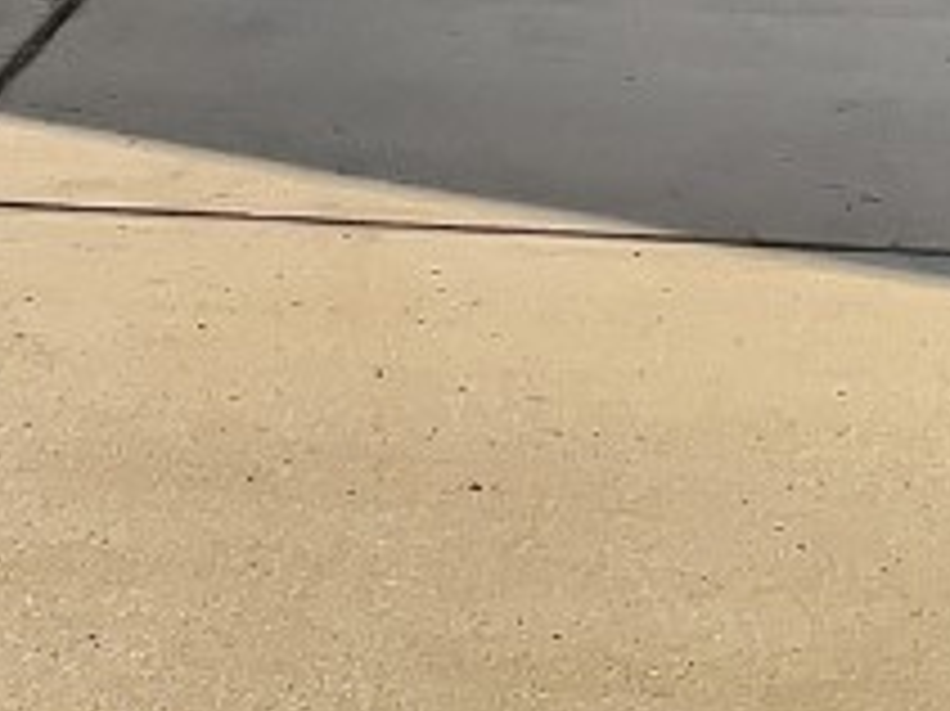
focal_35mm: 141
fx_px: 3867
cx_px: -99
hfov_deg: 13.7
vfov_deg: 10.0
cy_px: -544
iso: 20
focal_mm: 3
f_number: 1.8
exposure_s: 1/3788
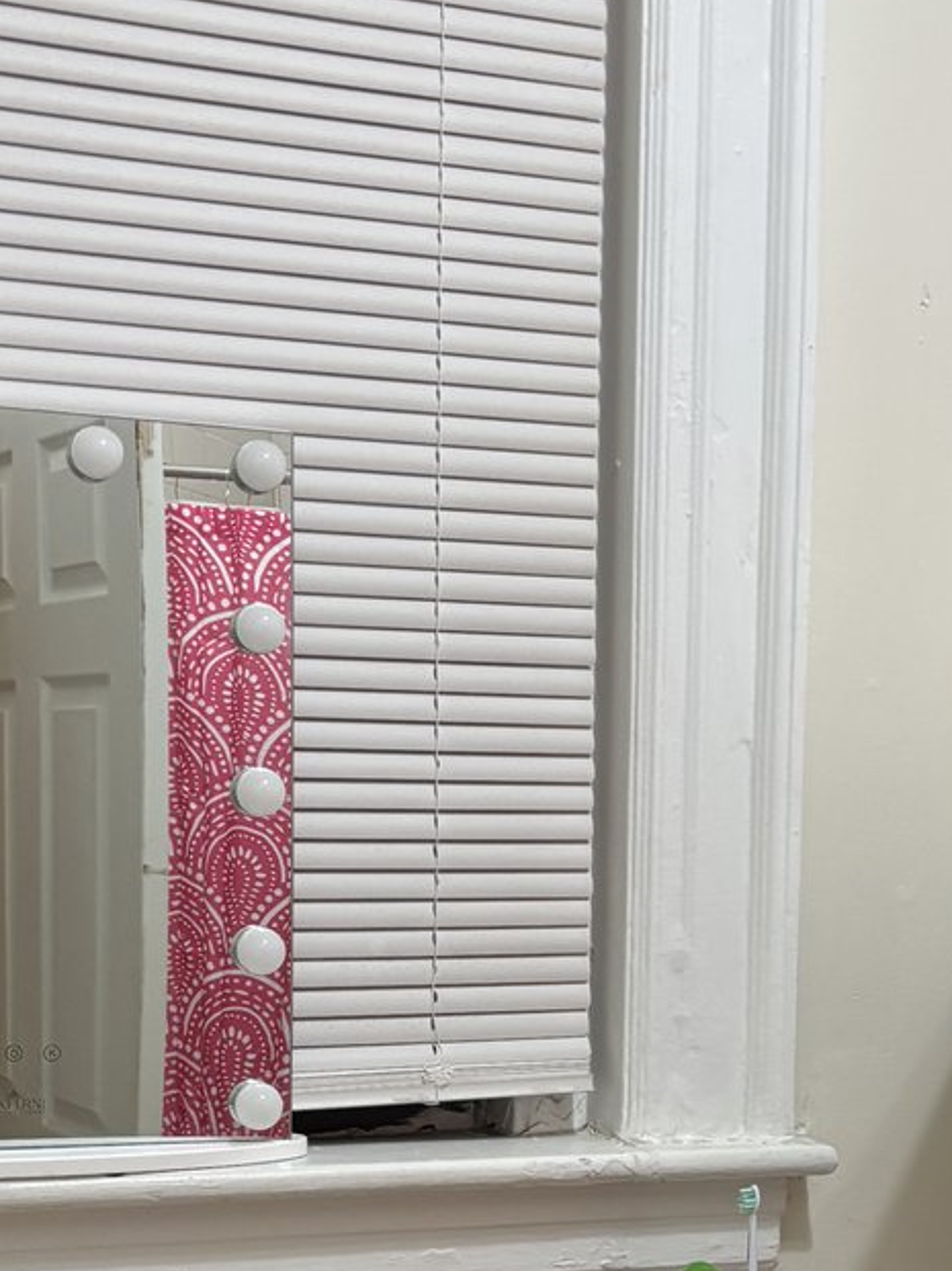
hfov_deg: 21.7
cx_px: 697
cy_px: 1117
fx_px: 2459
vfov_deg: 28.0
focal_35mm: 67
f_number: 1.6
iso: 160
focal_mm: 5.96
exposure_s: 1/60
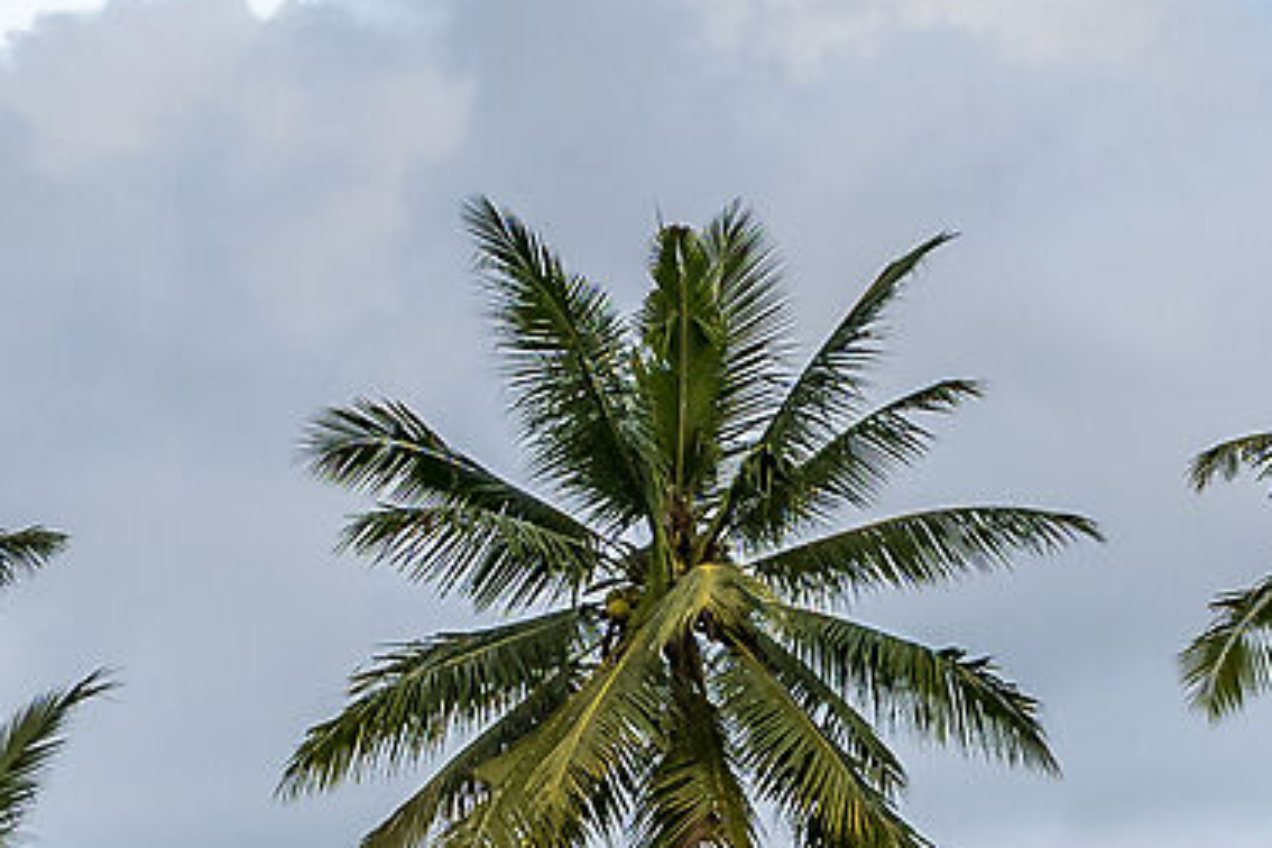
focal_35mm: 200
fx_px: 7072
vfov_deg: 6.7
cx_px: 1205
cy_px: 1376
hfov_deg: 10.2
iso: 400
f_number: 6.3
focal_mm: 31.5
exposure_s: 1/160
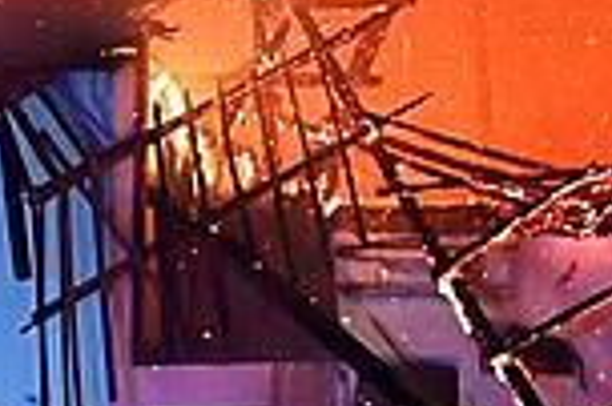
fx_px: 4076
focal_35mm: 240
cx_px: 1025
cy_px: -22
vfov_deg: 5.7
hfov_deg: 8.3
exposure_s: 1/80
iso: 8000
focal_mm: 45
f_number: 5
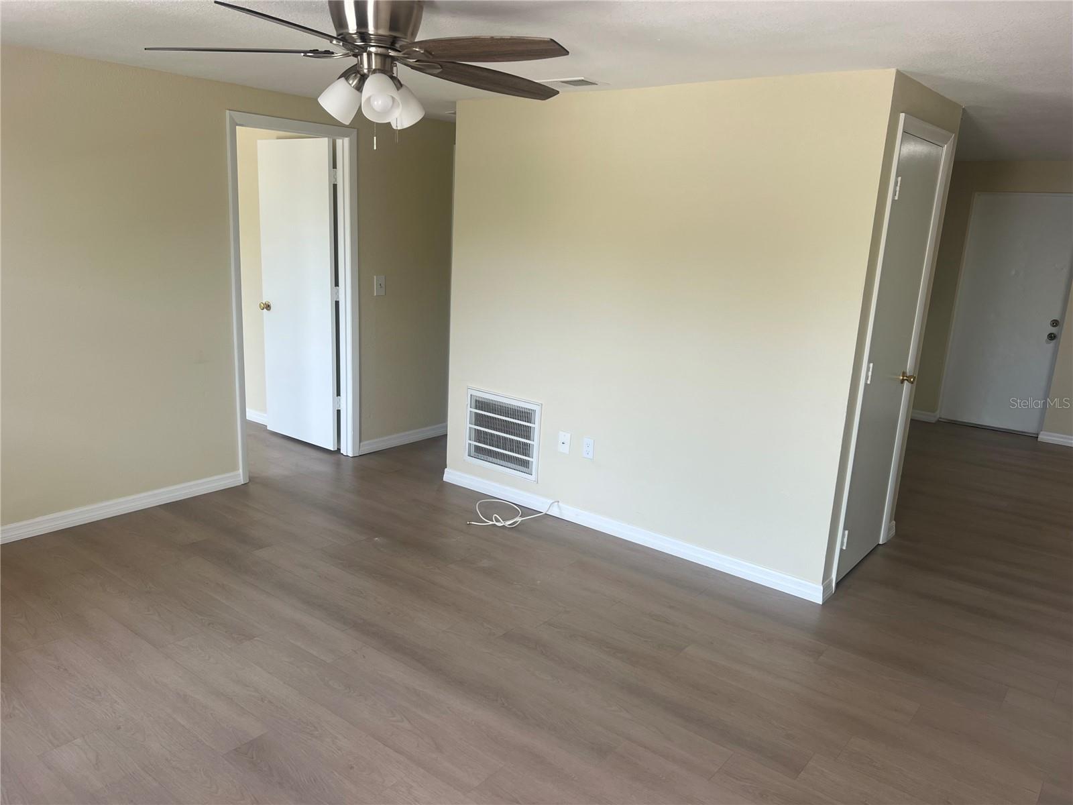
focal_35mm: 26
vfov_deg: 53.1
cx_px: 536
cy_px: 402
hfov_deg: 67.3
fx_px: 806
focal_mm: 5.7
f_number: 1.5
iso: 40
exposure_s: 1/121
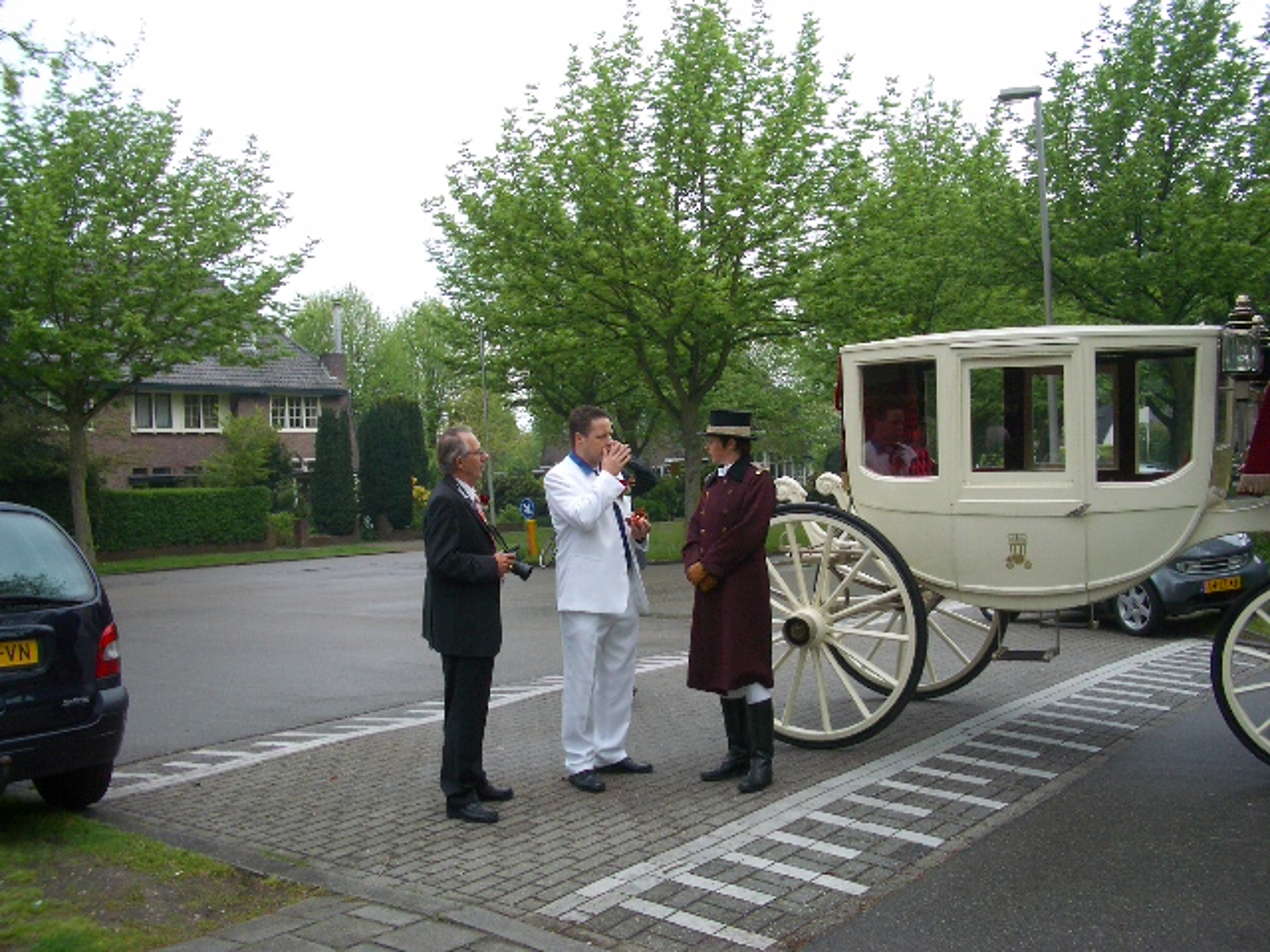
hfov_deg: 52.6
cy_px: 476
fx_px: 1284
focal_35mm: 35
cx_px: 635
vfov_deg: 40.7
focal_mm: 5.8
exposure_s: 1/160
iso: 50
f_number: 4.3
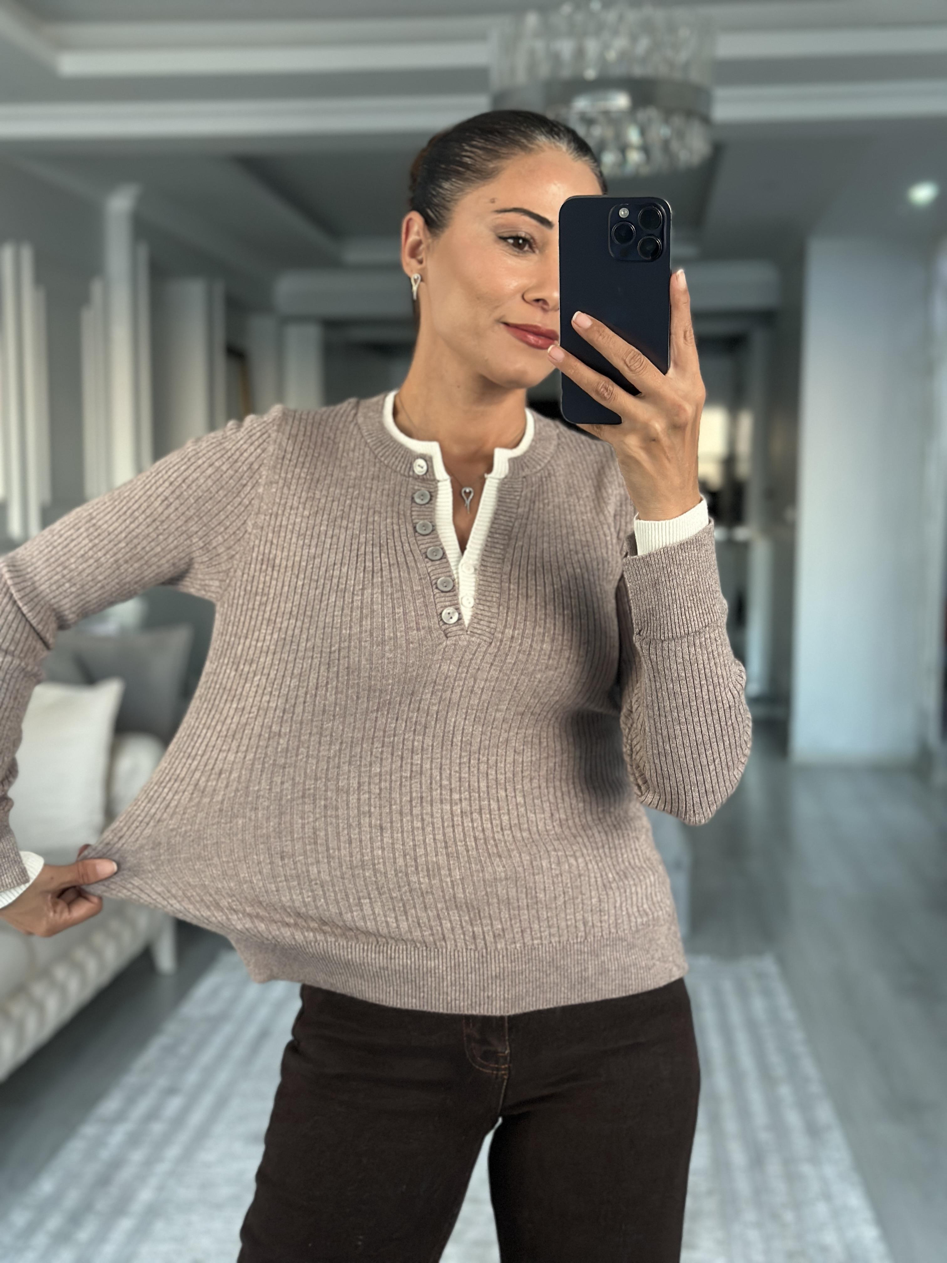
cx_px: 474
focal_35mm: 48
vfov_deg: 39.7
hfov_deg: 30.3
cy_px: 632
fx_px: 1751
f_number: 1.78
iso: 400
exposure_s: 1/51
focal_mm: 6.86
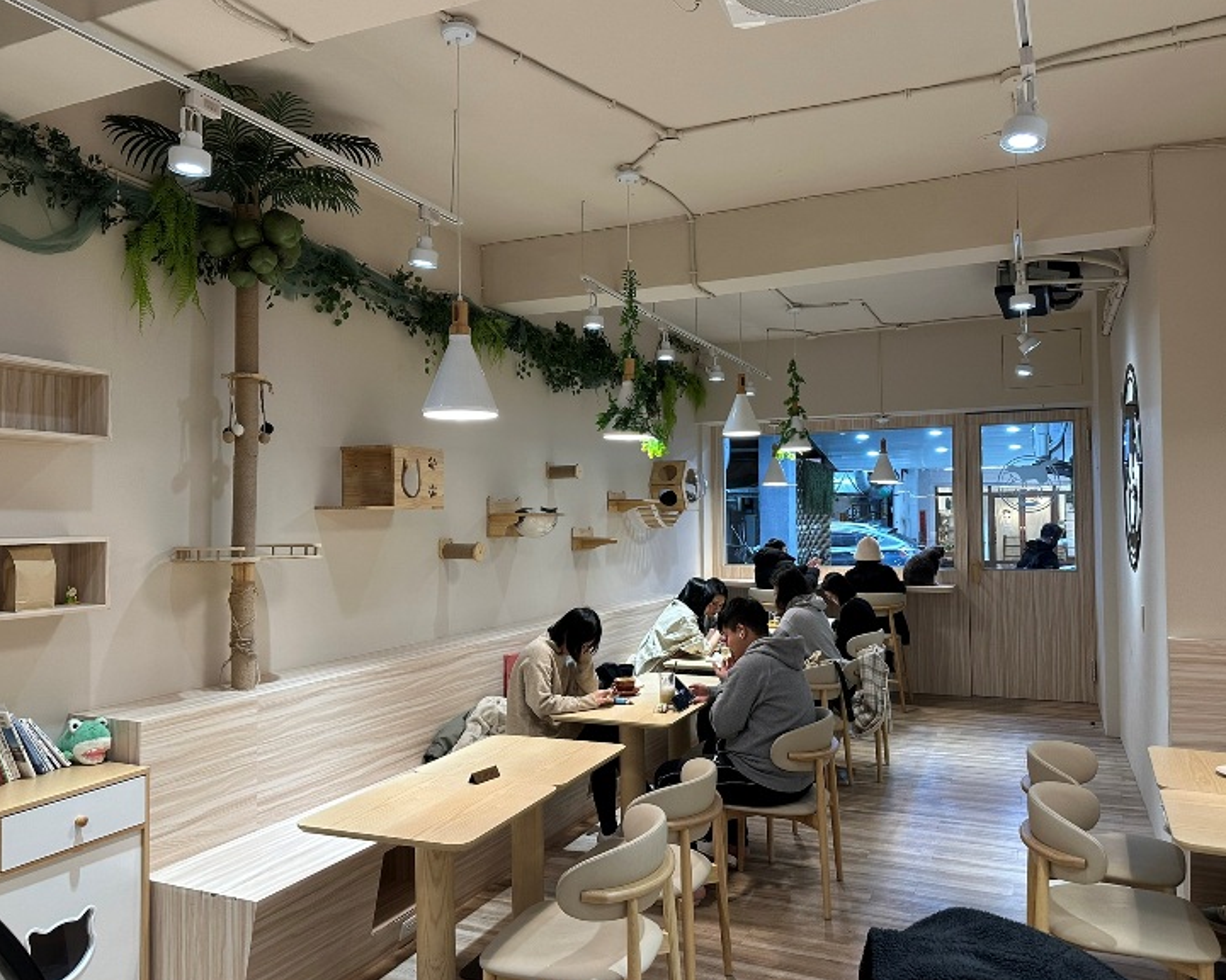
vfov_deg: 54.9
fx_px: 944
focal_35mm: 26
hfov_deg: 66.0
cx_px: 609
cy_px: 482
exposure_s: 1/60
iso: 160
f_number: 1.78
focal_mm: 6.86
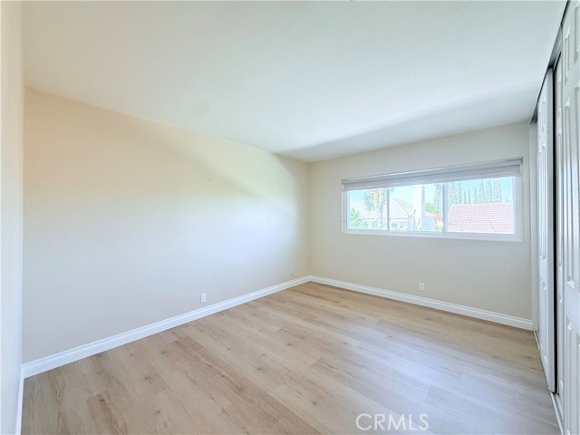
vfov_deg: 85.7
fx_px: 235
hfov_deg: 102.1
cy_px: 218
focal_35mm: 14
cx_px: 290
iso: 200
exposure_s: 1/99
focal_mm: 2.22
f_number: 2.2
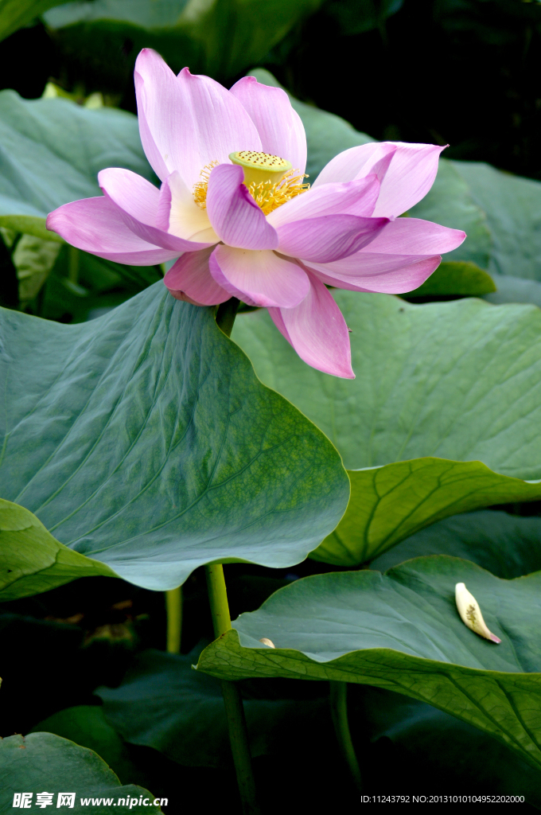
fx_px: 3390
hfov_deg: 9.1
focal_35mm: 150
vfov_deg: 13.7
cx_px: 270
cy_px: 408
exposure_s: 1/320
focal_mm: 100
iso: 100
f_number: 5.6
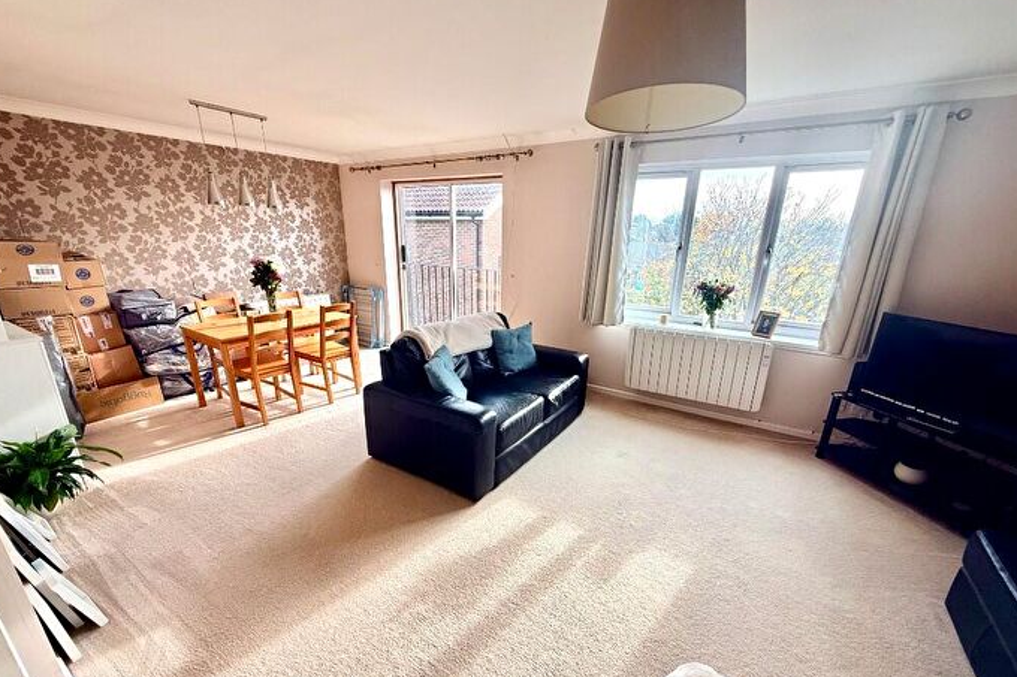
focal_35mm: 15
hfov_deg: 100.4
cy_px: 373
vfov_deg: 77.1
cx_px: 504
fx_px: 424
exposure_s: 1/110
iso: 40
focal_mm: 2.22
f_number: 2.2
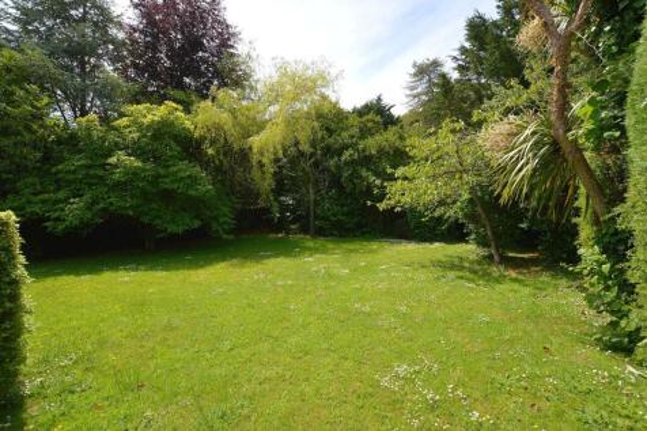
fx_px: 269
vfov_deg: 77.3
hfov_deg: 100.4
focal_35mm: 15
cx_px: 324
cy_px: 216
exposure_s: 1/160
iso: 100
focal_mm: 10
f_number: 6.3
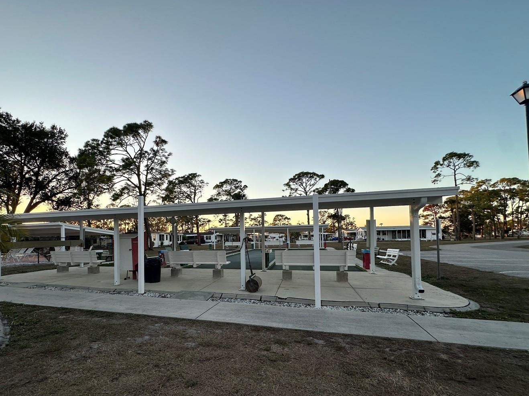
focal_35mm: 17
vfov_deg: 74.1
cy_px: 232
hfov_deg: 90.6
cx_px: 231
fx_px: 260
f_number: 2.2
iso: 40
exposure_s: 1/256
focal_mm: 2.22
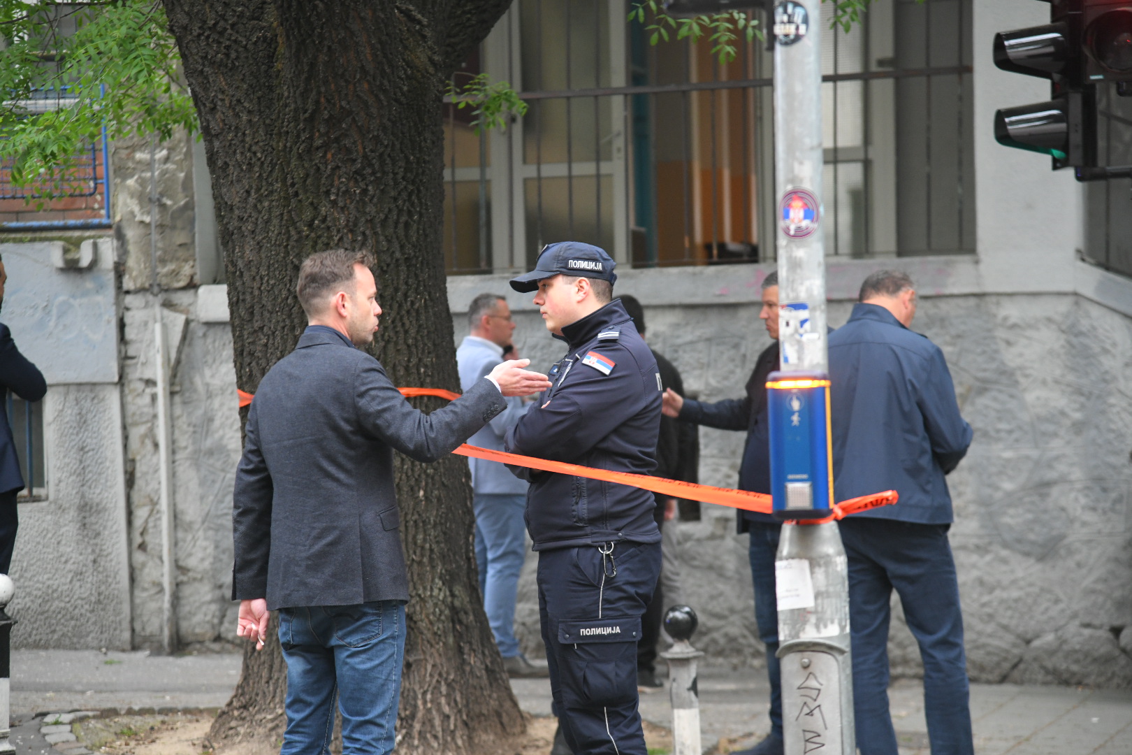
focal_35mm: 120
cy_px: 378
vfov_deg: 11.4
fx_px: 3773
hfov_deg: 17.1
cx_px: 566
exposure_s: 1/160
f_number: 4
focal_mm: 120
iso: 2000
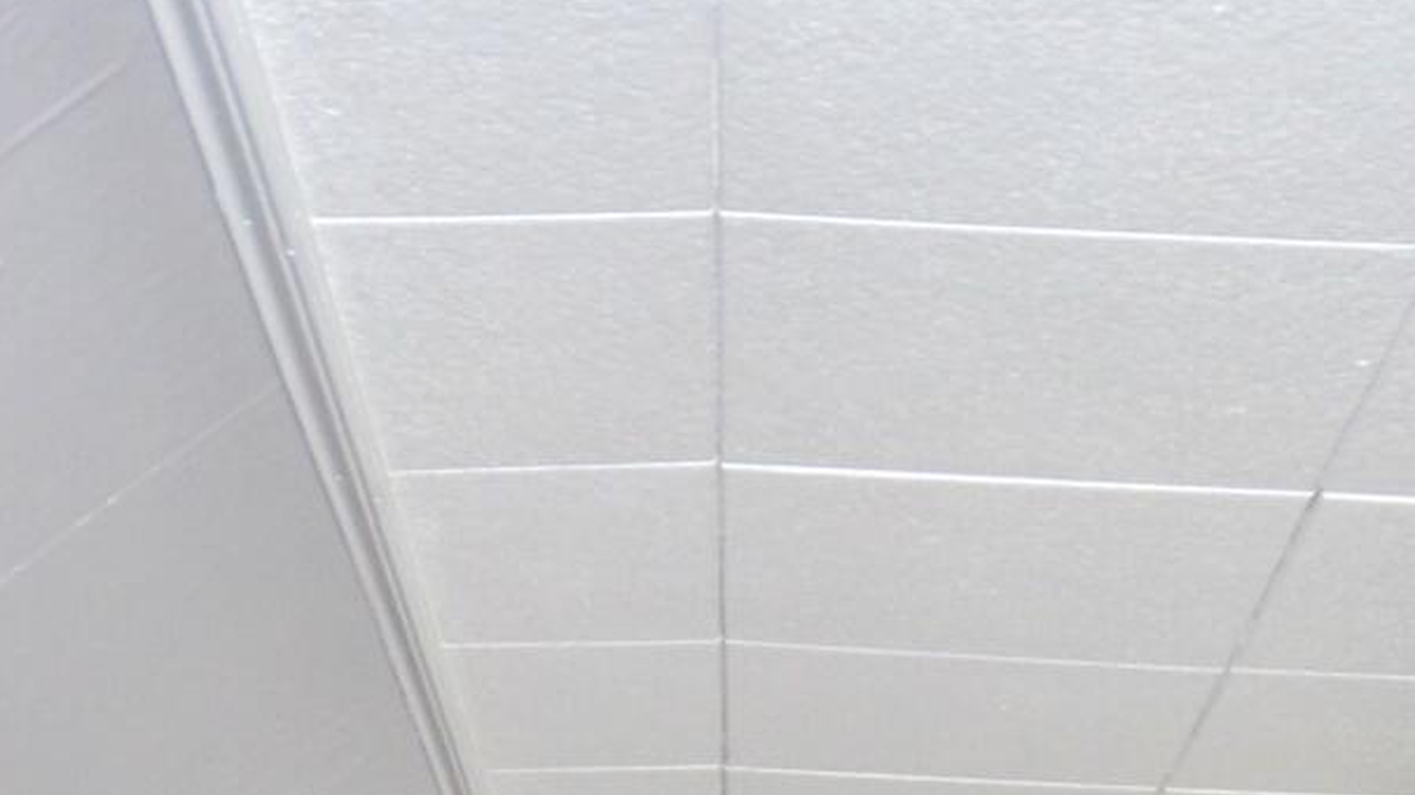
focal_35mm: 86
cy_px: 2016
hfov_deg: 24.7
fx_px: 3211
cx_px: 978
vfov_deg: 11.3
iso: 900
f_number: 4.2
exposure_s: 1/60
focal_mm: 11
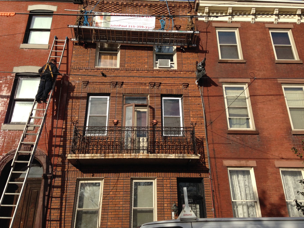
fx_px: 290
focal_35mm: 33
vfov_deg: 43.0
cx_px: 152
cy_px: 114
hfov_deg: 55.3
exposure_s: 1/1748
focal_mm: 4.12
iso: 50
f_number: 2.4
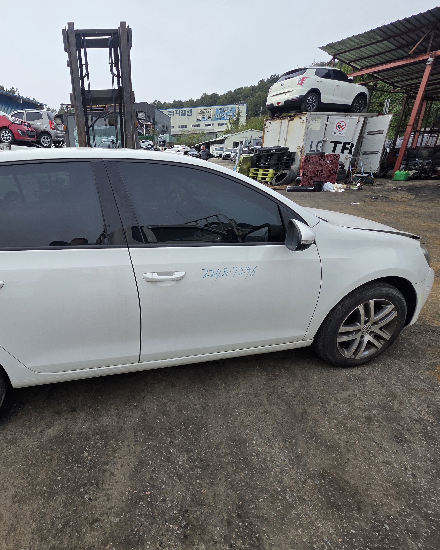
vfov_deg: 89.6
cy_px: 275
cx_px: 126
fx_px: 277
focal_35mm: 17
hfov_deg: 73.1
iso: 40
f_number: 1.9
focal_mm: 2.2
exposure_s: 1/1567
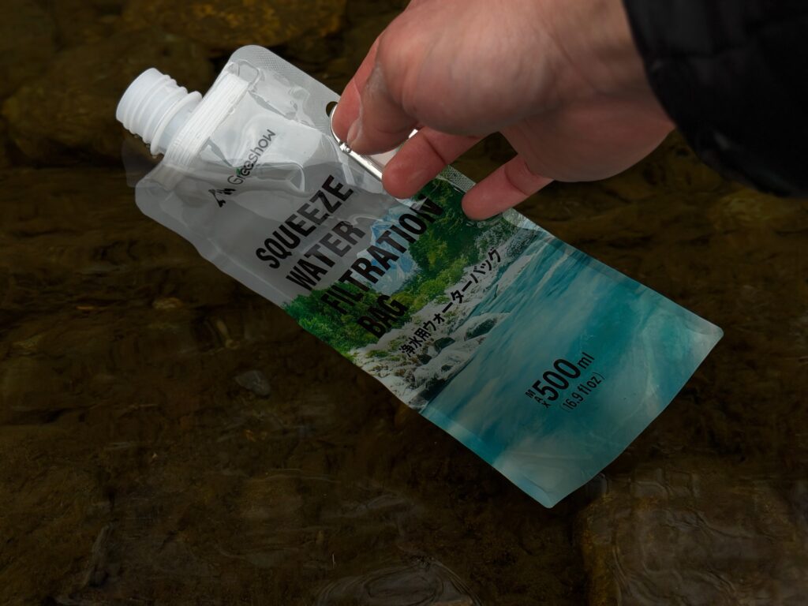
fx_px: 1120
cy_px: 303
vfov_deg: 30.3
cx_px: 404
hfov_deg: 39.7
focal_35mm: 48
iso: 64
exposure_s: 1/1041
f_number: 1.78
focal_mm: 6.76
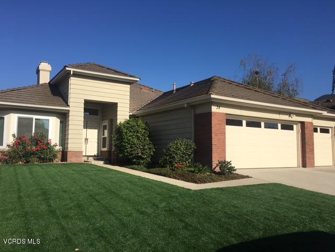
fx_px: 281
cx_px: 168
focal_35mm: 29
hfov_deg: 61.7
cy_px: 126
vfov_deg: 48.2
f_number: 2.2
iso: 25
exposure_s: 1/2564
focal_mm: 4.15
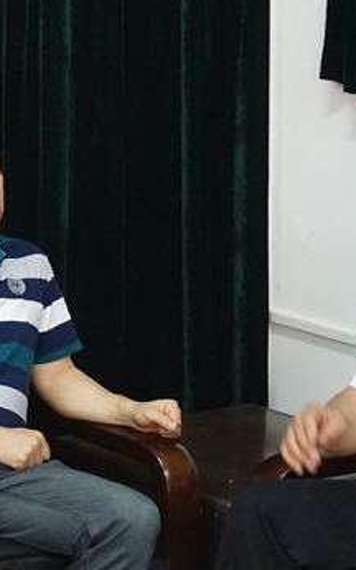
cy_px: 390
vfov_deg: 19.6
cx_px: 64
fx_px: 1647
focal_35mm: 106
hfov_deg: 12.3
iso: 3200
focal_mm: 30
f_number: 5
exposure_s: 1/80
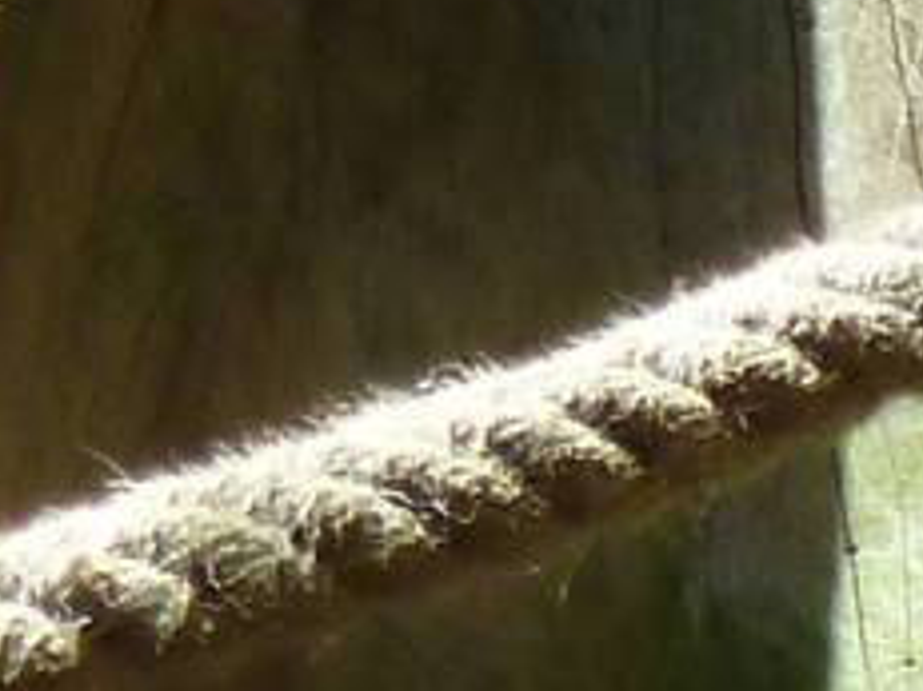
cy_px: -799
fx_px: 64627
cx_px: 2777
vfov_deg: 0.6
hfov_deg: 0.8
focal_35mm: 2425
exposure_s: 1/125
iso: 125
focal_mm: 49.2
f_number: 4.9
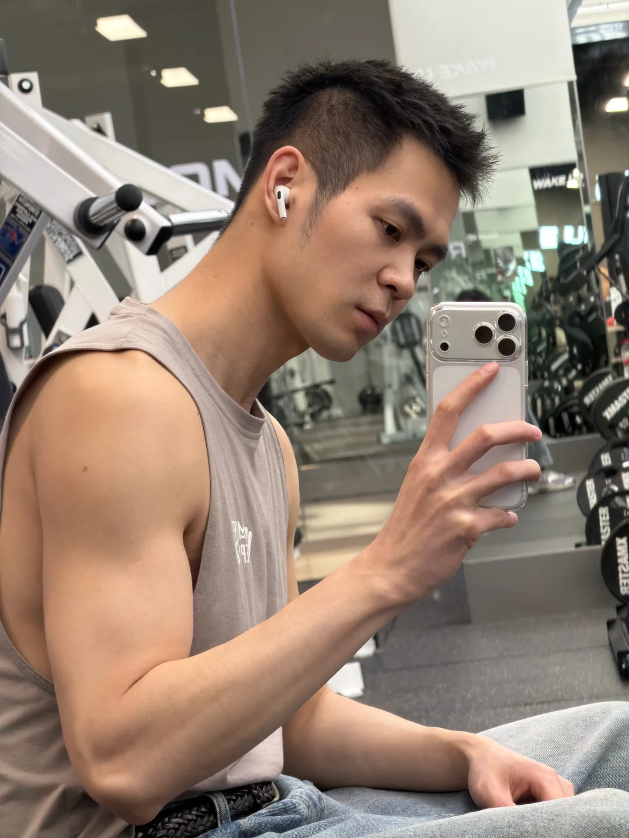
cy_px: 419
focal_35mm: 100
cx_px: 314
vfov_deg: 19.6
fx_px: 2423
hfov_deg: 14.8
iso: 250
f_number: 2.8
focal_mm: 16.89
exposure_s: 1/50
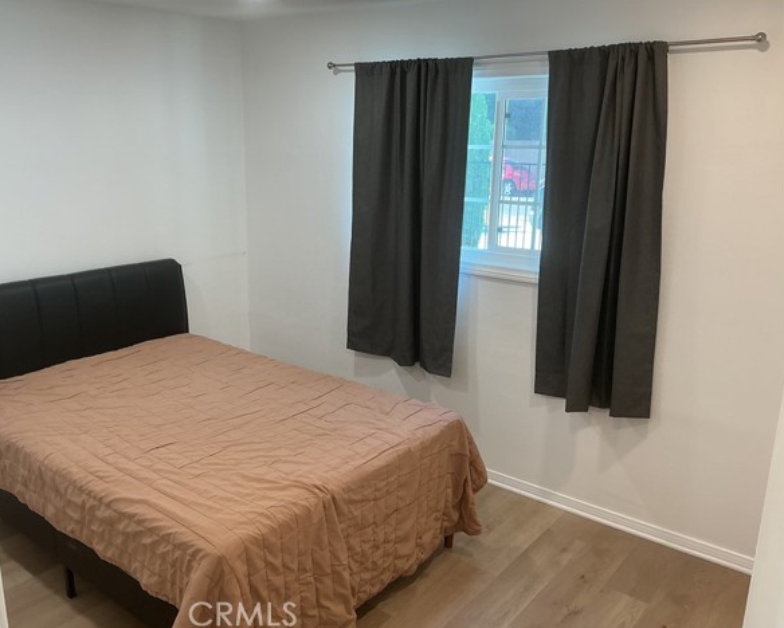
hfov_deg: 57.1
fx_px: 720
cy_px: 311
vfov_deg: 47.2
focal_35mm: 31
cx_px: 358
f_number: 1.8
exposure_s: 1/60
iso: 40
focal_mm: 3
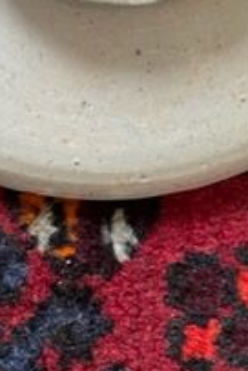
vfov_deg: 21.1
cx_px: 84
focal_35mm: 85
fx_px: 878
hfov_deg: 16.0
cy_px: -145
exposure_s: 1/60
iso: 125
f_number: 1.6
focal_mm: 4.2
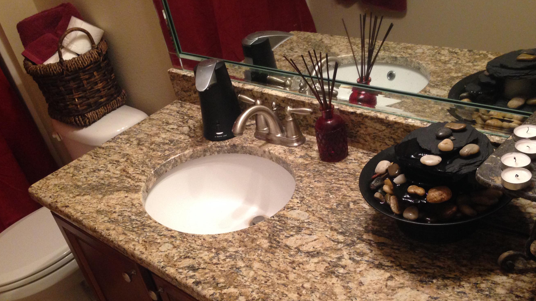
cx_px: 267
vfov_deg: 28.9
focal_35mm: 41
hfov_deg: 49.4
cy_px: 188
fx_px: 583
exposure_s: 1/20
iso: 200
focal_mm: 4.12
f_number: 2.4
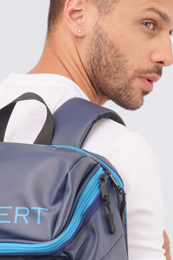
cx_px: 63
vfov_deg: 14.2
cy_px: 250
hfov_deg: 9.6
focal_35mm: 143
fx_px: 1030
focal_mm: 50
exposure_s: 1/160
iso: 160
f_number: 14
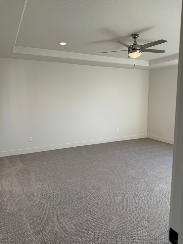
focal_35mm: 25
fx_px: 176
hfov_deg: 54.9
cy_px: 123
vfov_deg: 69.4
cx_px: 92
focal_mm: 6.76
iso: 80
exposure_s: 1/343
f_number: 1.78
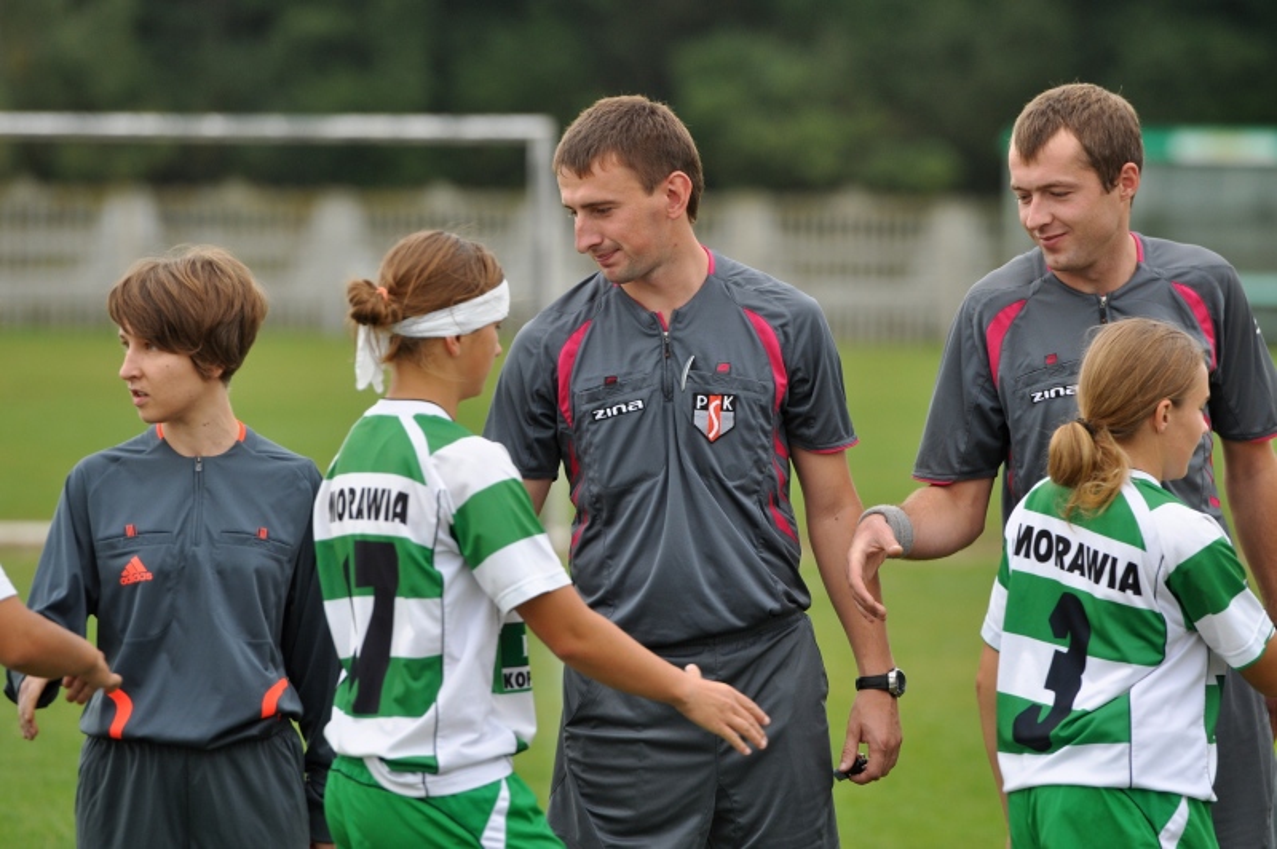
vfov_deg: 4.6
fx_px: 10633
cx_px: 638
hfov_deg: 6.9
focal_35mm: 300
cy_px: 424
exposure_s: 1/500
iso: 250
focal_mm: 200
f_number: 4
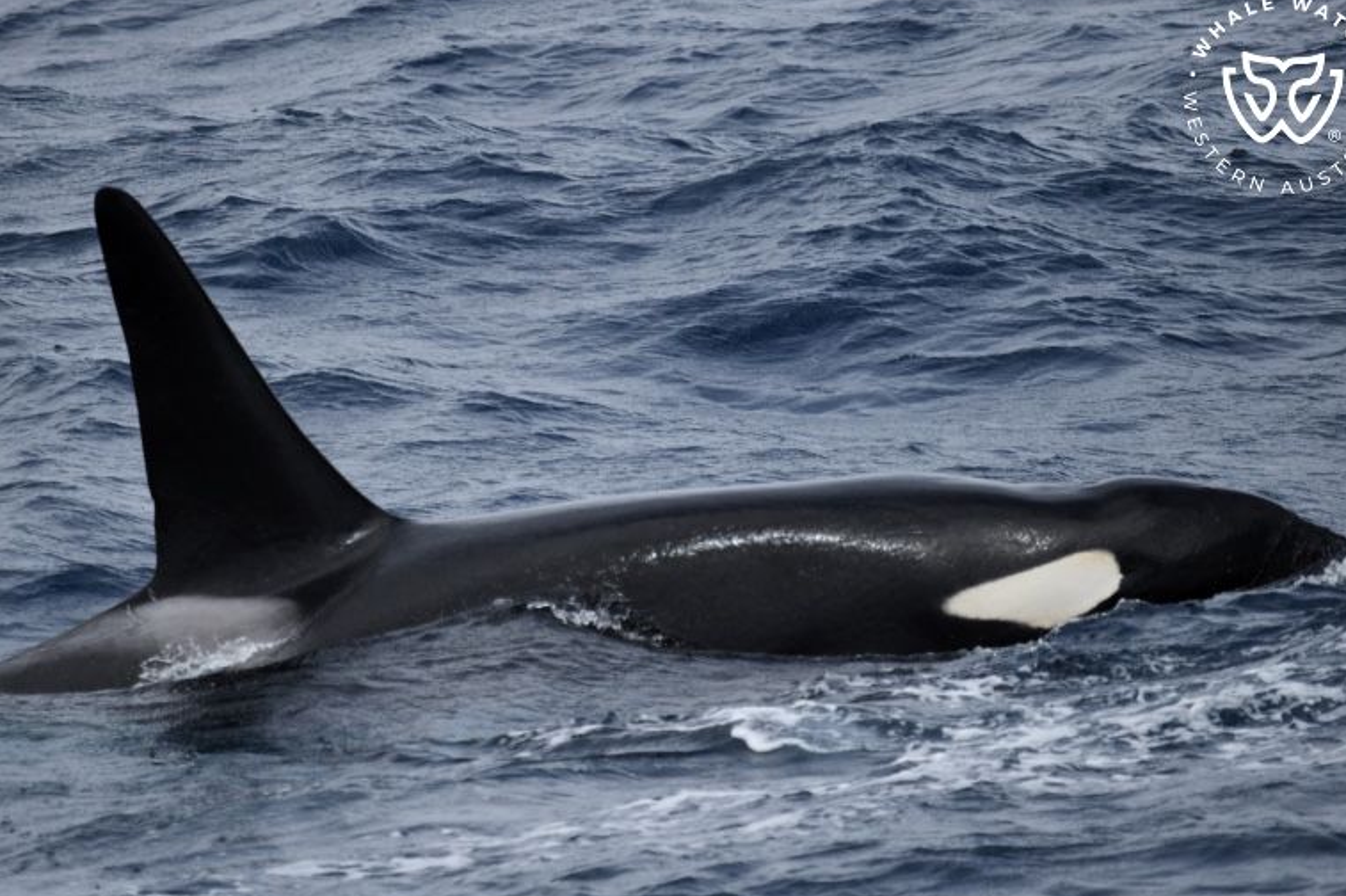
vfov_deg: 2.2
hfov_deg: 3.3
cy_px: 458
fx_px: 23693
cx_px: 681
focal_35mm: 634
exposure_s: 1/8000
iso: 1100
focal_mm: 600
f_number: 6.3
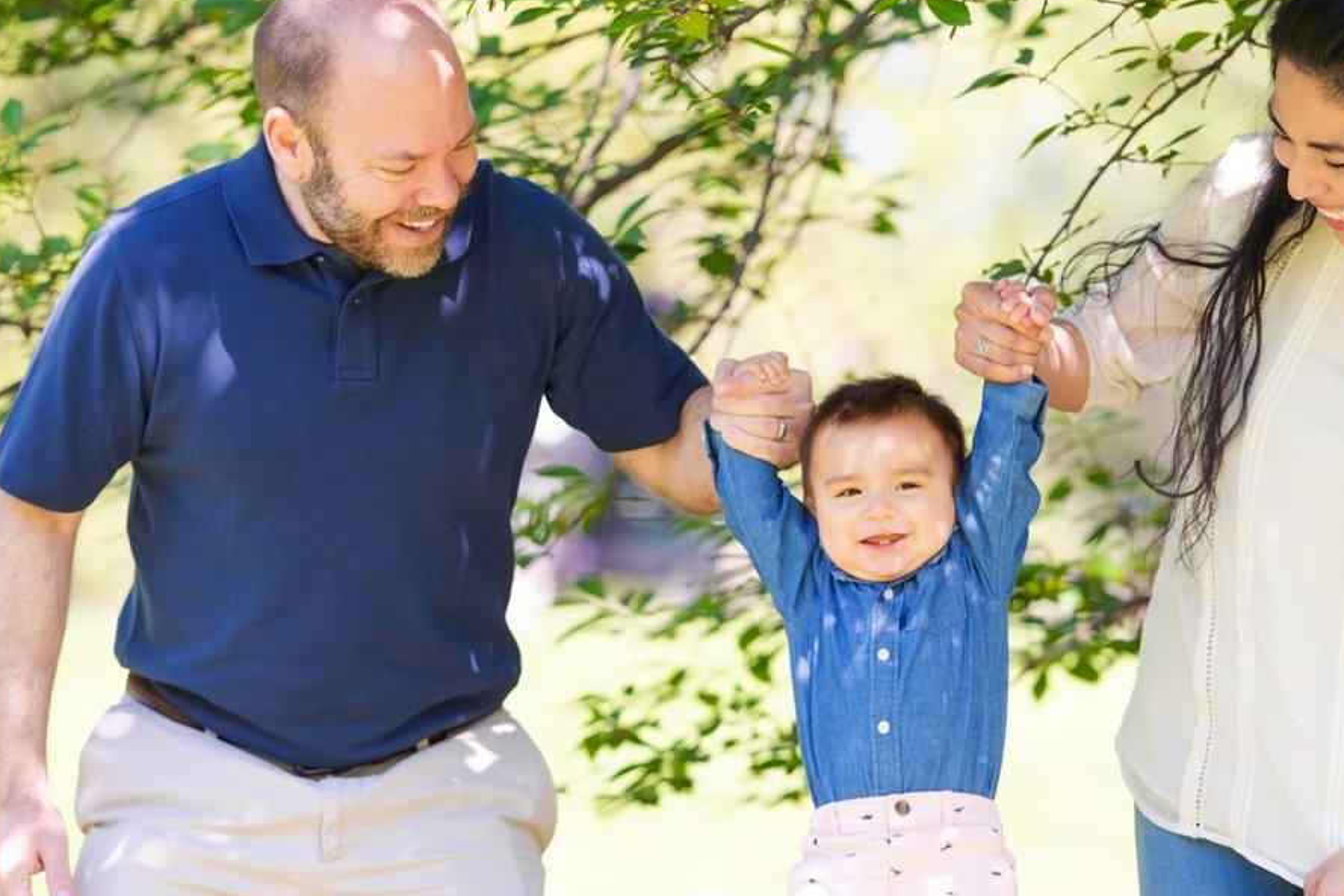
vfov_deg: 5.1
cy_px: 570
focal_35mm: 270
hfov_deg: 7.6
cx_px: 723
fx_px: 10081
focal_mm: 200
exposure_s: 1/640
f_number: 4
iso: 500
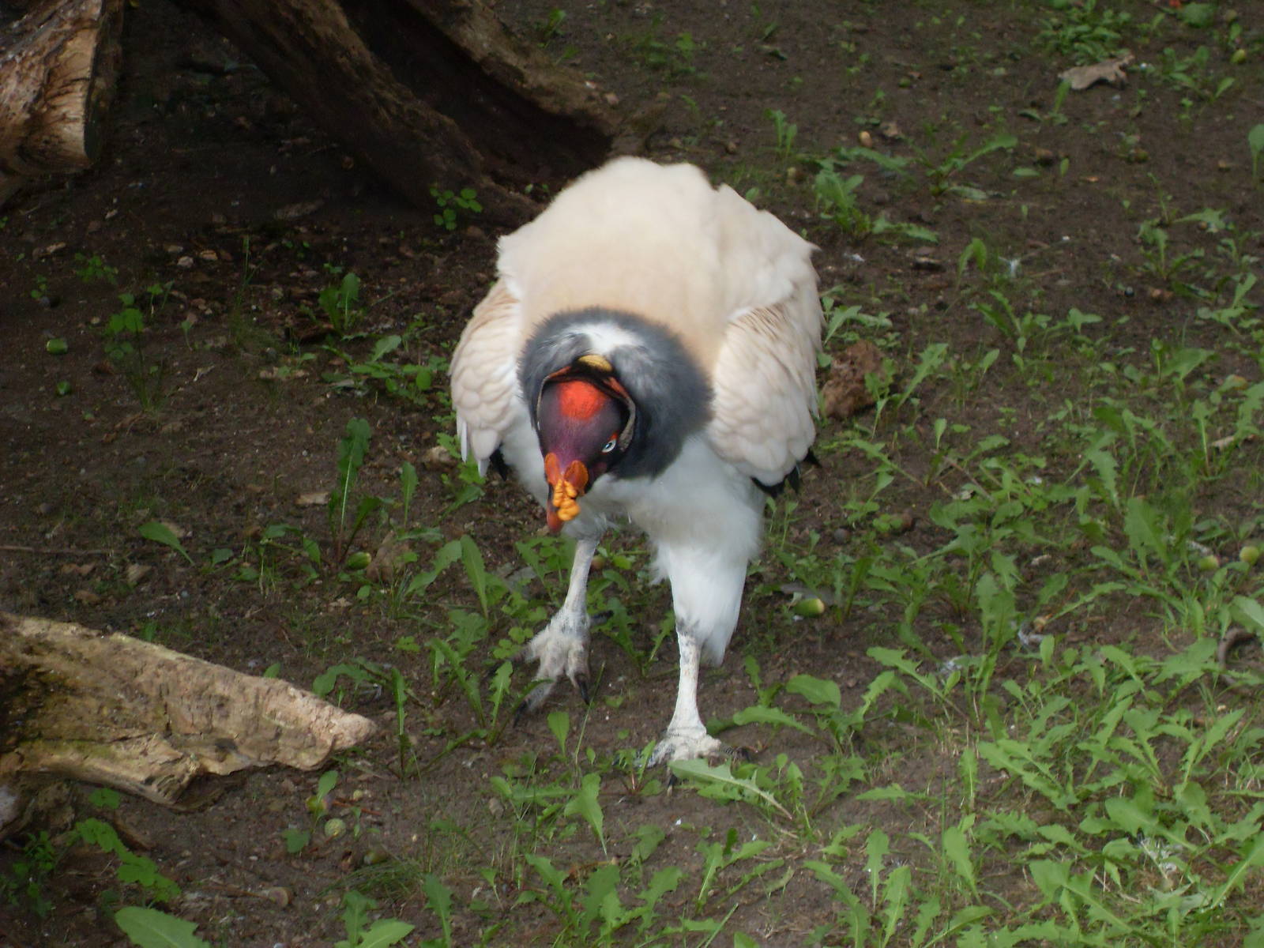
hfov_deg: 17.7
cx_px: 632
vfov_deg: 13.3
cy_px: 474
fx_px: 4053
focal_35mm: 111
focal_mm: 18.1
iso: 200
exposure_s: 1/90
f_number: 5.2
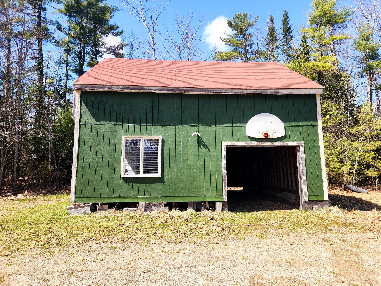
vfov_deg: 58.9
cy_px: 143
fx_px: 253
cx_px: 190
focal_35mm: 23
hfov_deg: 73.9
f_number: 1.8
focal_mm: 6.4
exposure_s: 1/489
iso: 12
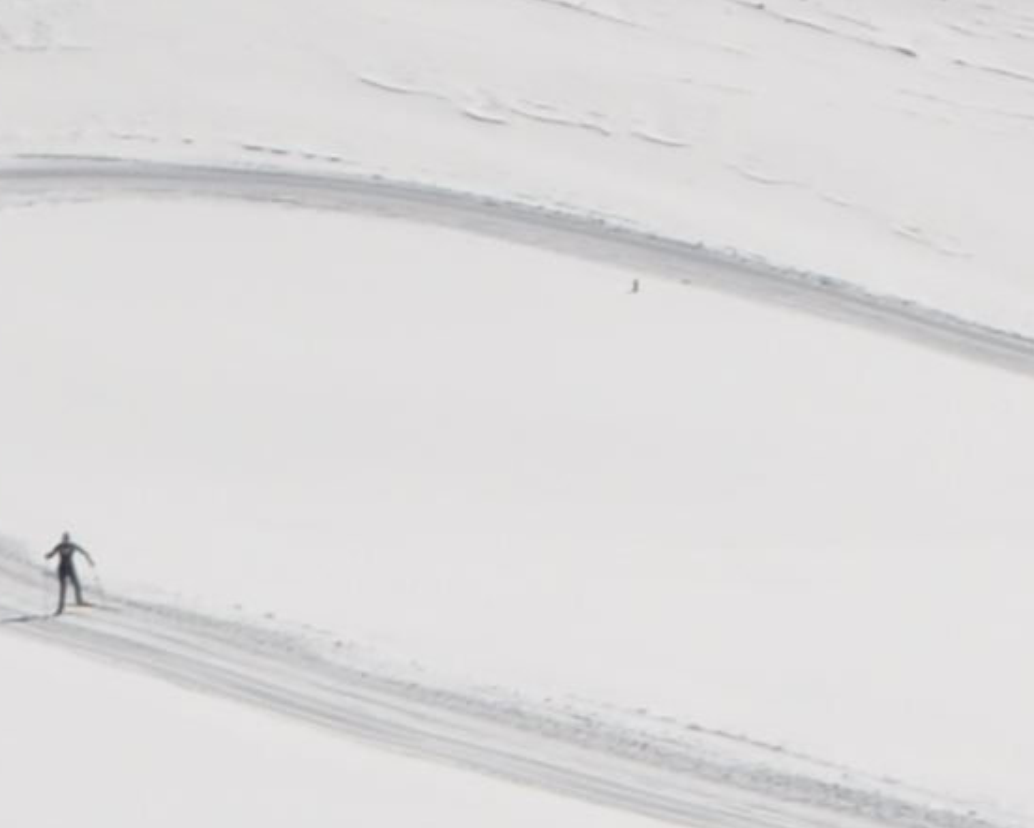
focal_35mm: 262
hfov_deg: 7.4
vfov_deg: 5.9
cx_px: 901
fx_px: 8021
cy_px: 983
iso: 200
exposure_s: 1/1600
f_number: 6.3
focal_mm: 24
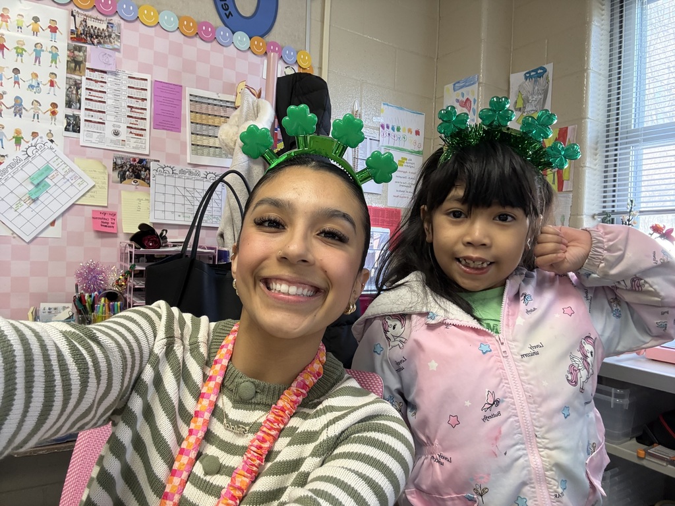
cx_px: 338
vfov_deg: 58.9
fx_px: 448
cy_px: 253
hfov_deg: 73.9
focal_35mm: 23
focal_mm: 2.69
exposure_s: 1/60
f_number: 1.9
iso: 160
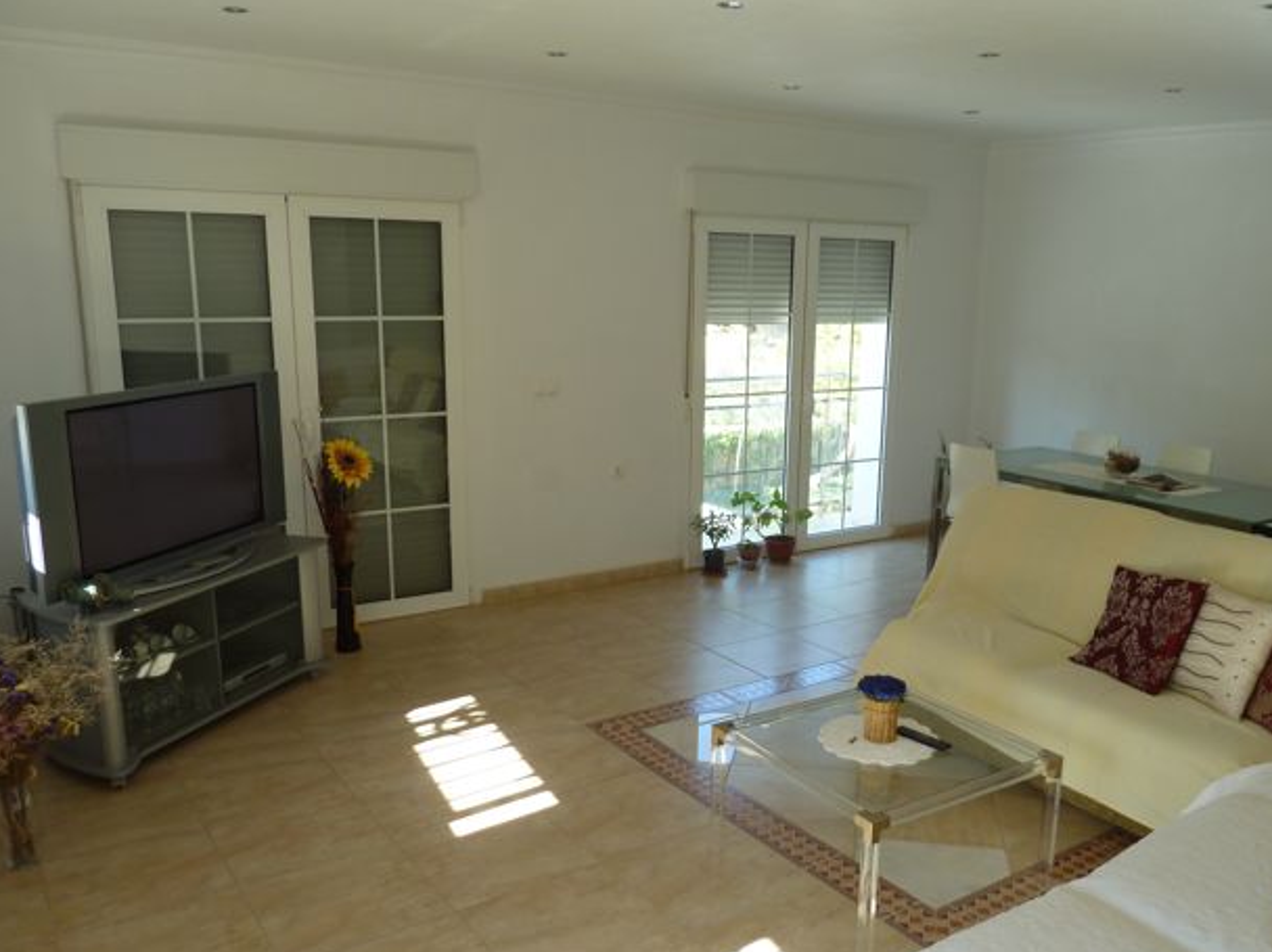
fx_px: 1065
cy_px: 542
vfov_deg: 48.0
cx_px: 721
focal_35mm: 29
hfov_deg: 61.5
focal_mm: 4.1
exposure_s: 1/50
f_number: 3.3
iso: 80
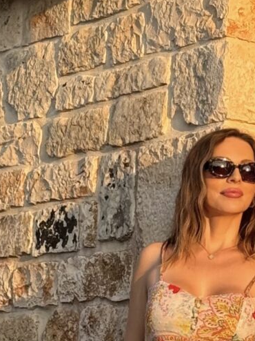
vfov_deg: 9.9
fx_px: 1956
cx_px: 167
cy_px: 313
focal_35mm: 199
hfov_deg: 7.5
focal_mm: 6.76
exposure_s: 1/1490
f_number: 1.78
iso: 64
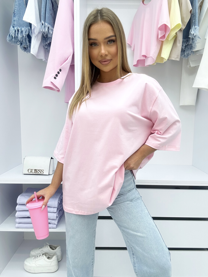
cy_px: 138
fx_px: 184
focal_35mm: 23
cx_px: 104
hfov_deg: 58.9
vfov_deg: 73.9
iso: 25
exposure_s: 1/200
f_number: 1.9
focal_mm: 2.69
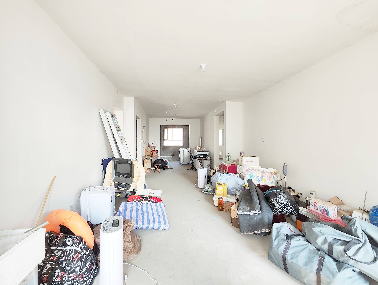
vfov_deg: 85.8
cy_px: 142
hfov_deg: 102.0
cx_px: 189
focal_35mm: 14
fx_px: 153
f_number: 2.2
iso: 137
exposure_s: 1/39.3
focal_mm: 2.16
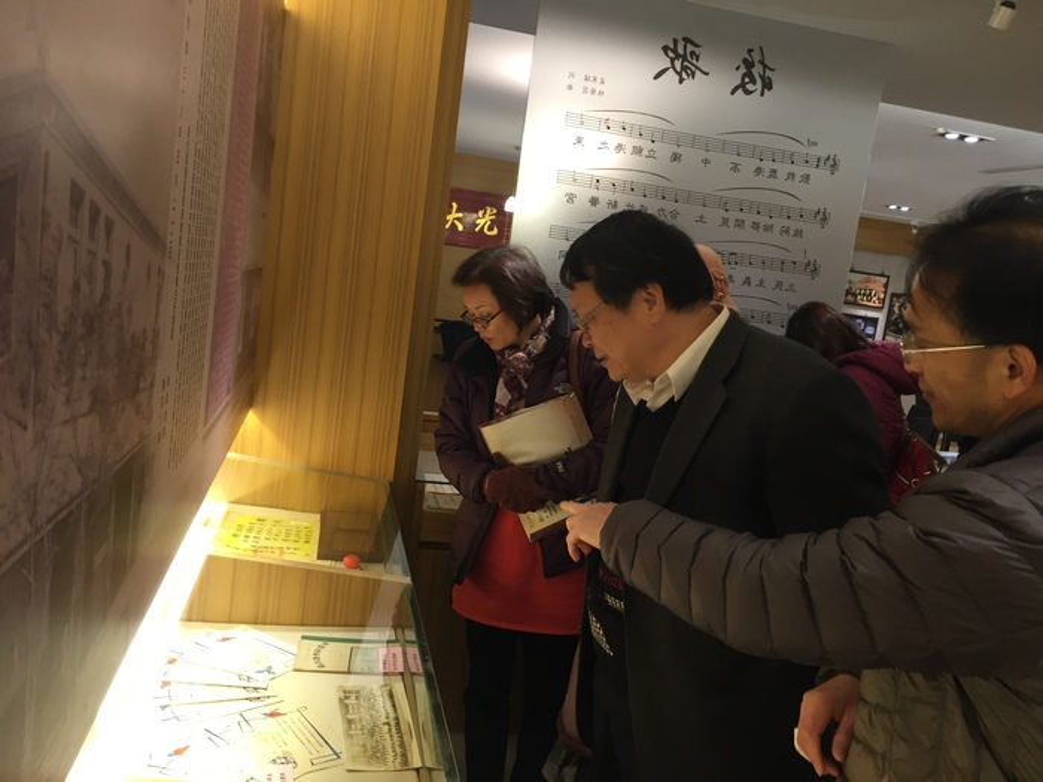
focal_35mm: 29
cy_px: 391
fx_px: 874
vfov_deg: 48.2
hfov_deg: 61.7
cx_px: 522
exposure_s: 1/30
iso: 64
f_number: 2.2
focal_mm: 4.15
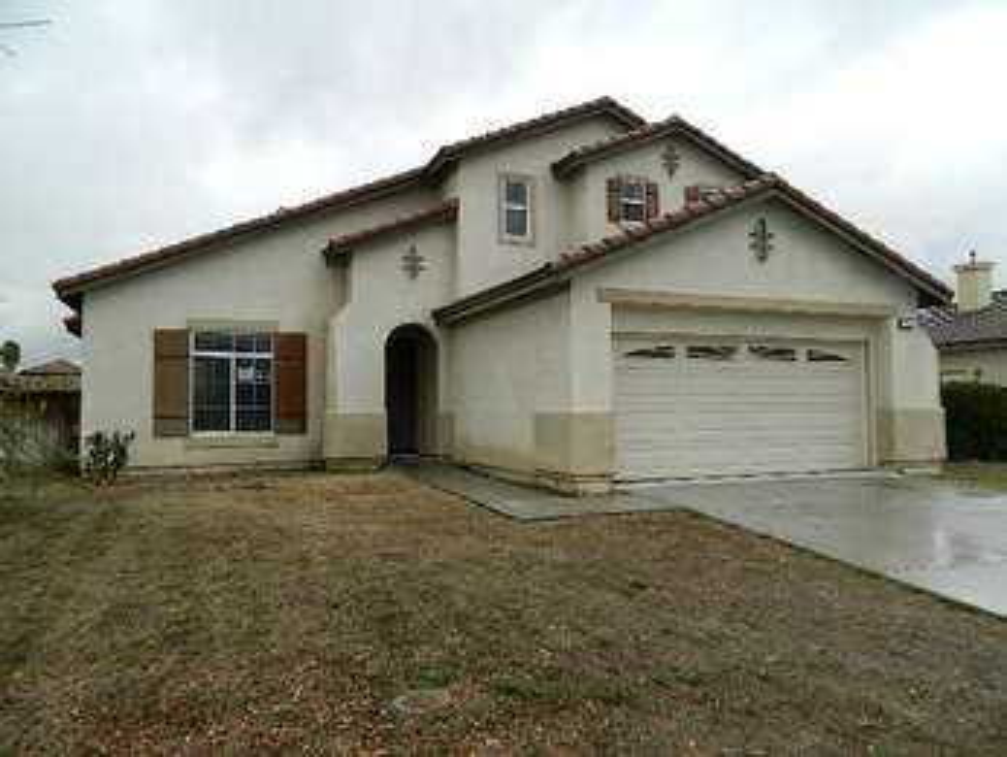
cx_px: 504
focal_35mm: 25
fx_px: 728
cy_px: 378
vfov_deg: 54.9
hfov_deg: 69.4
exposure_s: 1/400
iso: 80
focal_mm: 4.5
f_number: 3.1
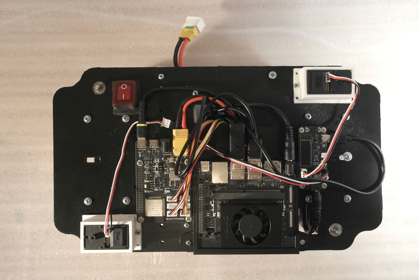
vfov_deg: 43.6
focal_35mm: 30
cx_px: 210
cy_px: 140
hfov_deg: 61.9
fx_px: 349
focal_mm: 20
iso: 800
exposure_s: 1/20
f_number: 5
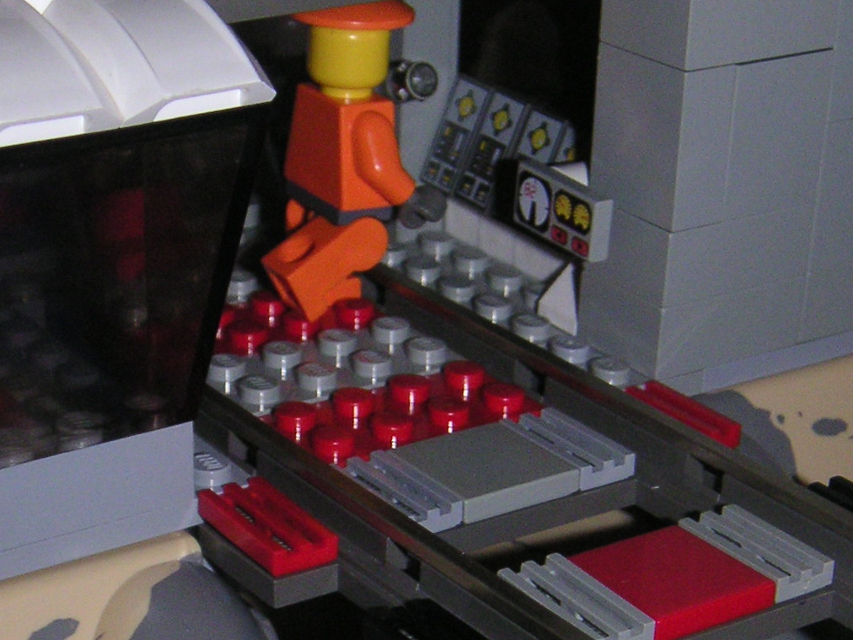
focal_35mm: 89
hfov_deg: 22.0
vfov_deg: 16.4
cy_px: 576
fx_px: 2193
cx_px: 384
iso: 160
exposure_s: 1/45
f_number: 6.7
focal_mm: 6.8
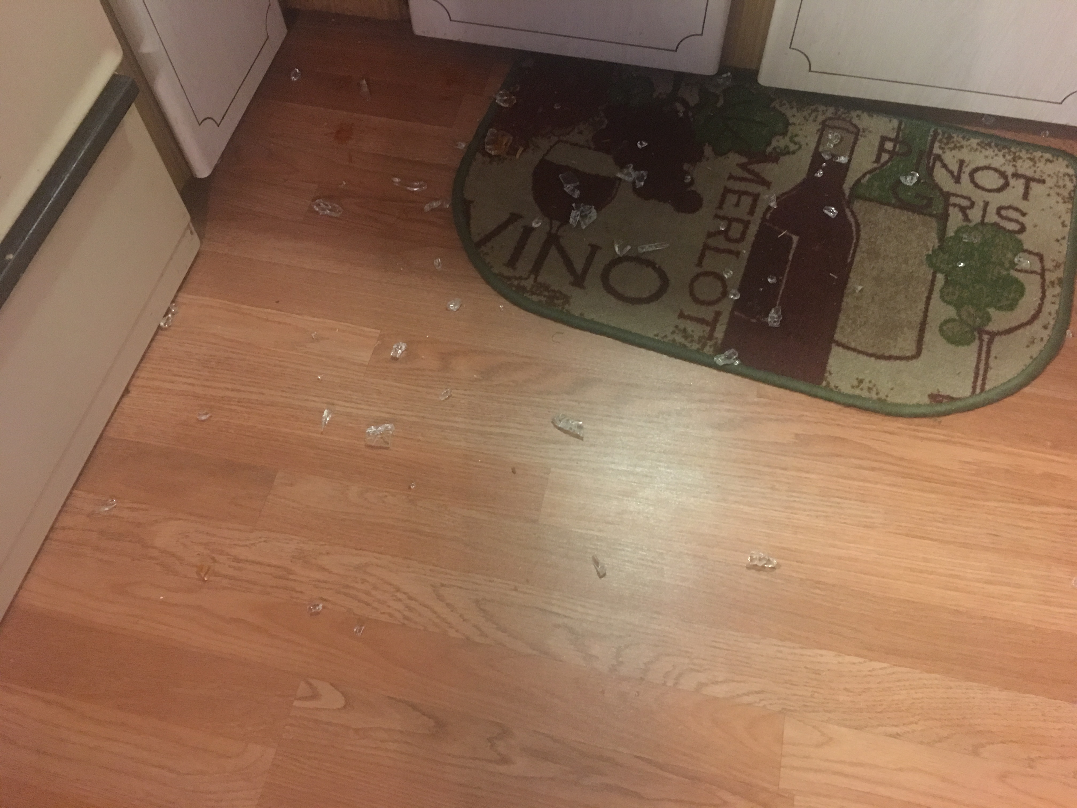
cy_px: 404
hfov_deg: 61.7
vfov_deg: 48.2
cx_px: 538
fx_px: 902
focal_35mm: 29
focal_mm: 4.15
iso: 125
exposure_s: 1/4
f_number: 2.2
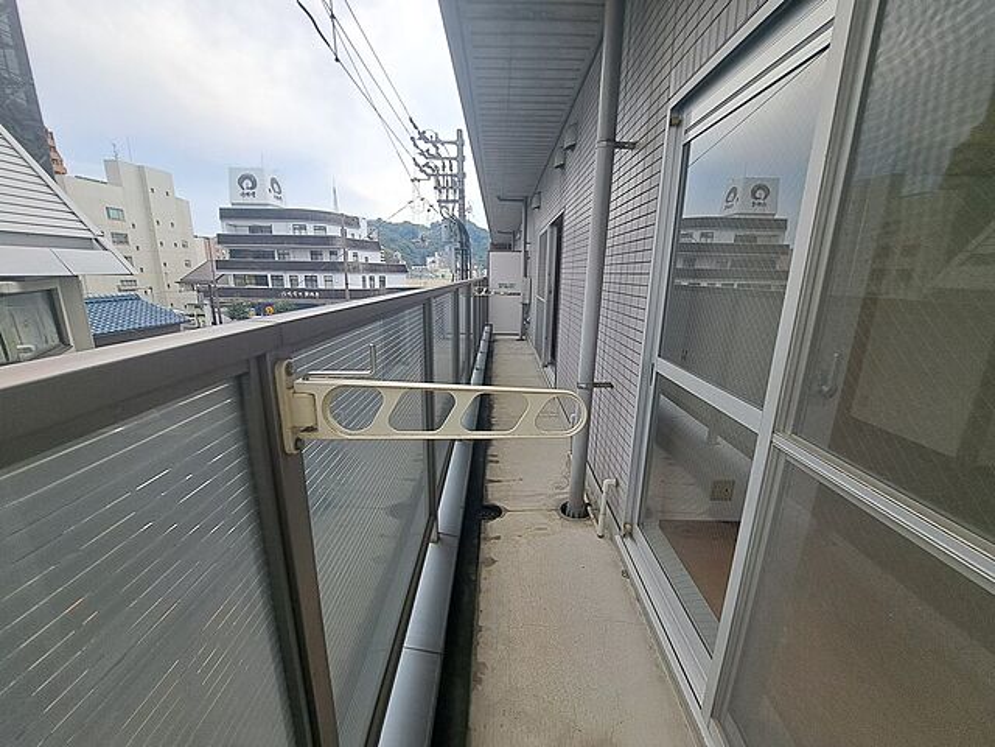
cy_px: 374
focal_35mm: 13
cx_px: 498
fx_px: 374
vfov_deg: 89.9
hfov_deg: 106.2
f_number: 2.2
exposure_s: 1/333
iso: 50
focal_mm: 1.74
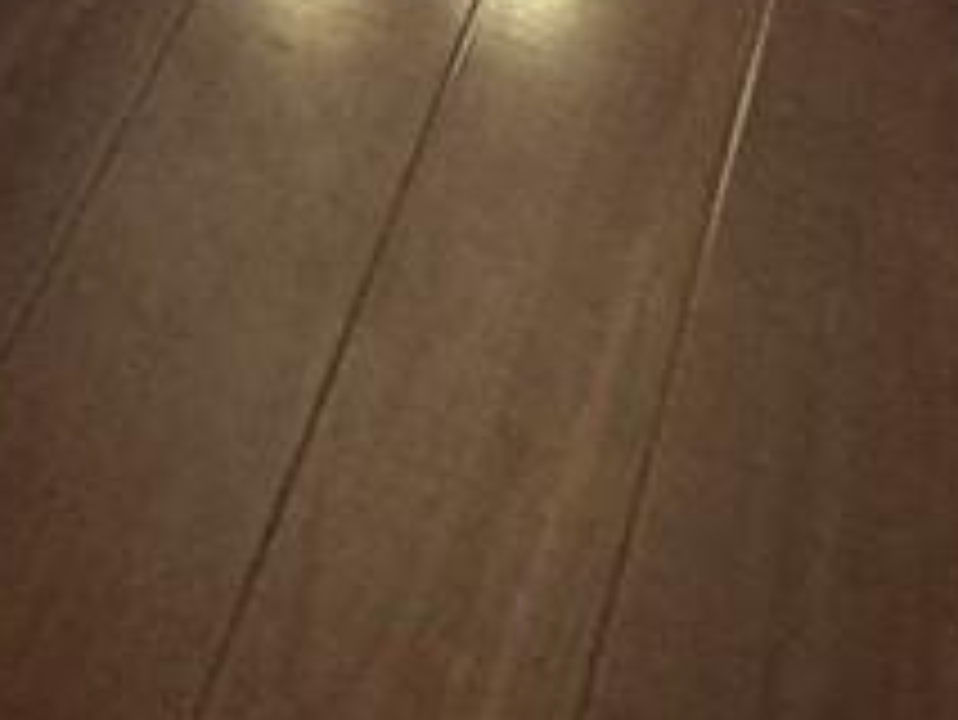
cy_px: -1539
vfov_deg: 10.0
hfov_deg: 17.1
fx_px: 2908
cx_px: -418
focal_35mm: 105
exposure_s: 1/60
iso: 160
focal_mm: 2.22
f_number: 2.2
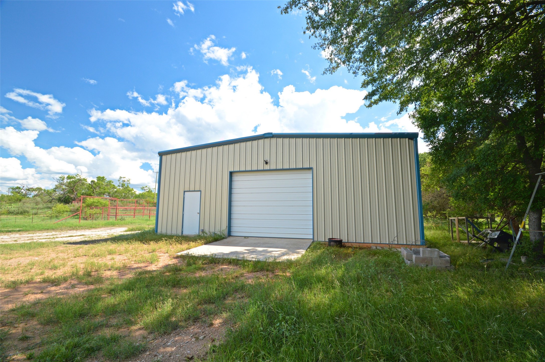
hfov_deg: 100.4
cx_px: 272
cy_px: 181
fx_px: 227
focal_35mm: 15
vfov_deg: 77.2
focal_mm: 10
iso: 200
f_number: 9
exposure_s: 1/60
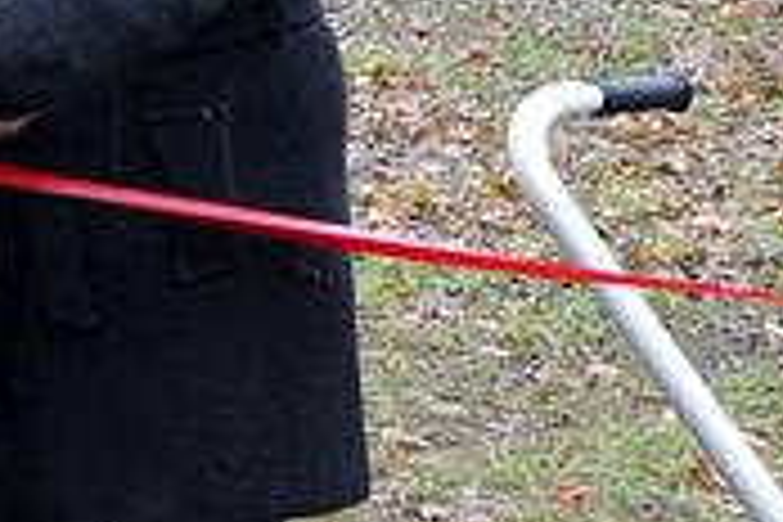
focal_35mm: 161
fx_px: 3501
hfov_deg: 12.1
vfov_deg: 8.5
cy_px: 209
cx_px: -410
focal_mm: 22
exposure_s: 1/80
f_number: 4.5
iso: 2000
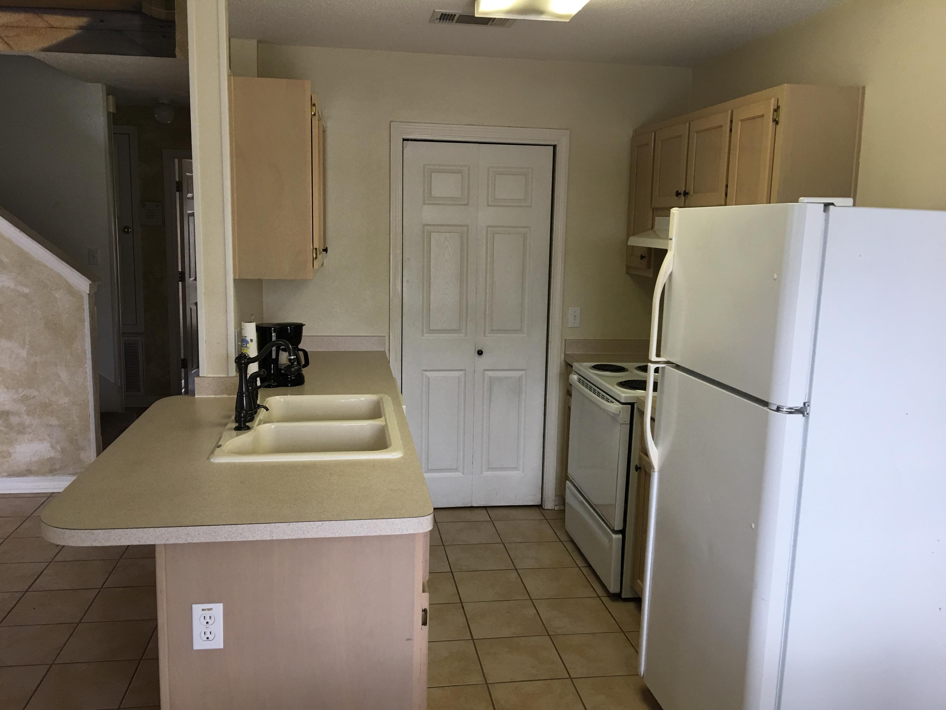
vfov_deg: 48.2
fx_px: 793
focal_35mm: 29
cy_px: 355
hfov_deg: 61.7
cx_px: 473
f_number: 2.2
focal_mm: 4.15
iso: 32
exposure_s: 1/30
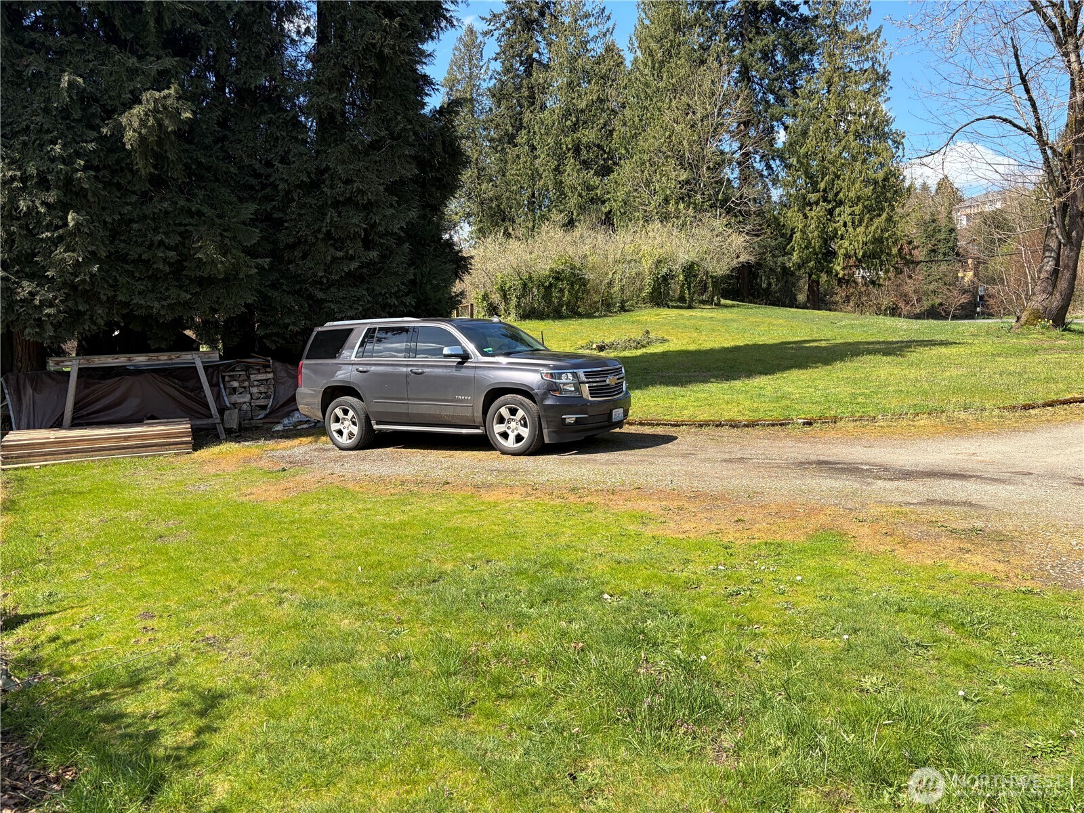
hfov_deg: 67.3
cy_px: 406
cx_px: 542
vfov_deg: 53.1
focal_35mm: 26
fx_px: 814
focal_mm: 5.96
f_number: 1.6
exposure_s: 1/1451
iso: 50
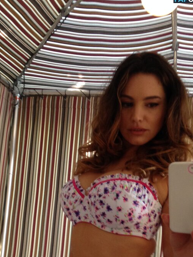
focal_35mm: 53
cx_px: 80
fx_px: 394
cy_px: 202
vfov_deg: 35.1
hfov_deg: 27.5
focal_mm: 4.12
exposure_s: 1/20
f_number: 2.4
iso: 125
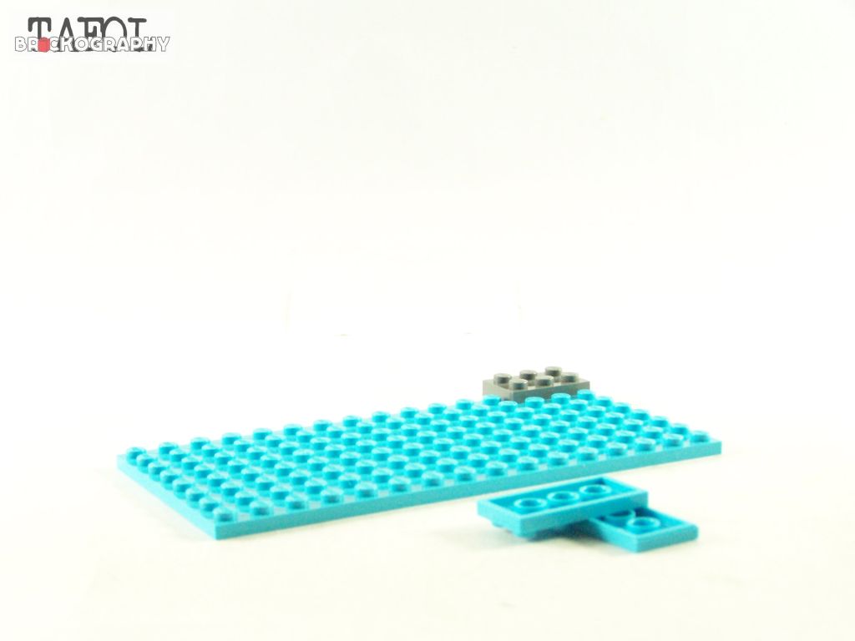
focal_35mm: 67
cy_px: 320
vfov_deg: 21.9
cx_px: 428
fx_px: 1655
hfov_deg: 29.0
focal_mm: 11.1
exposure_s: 1/60
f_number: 3.2
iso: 400
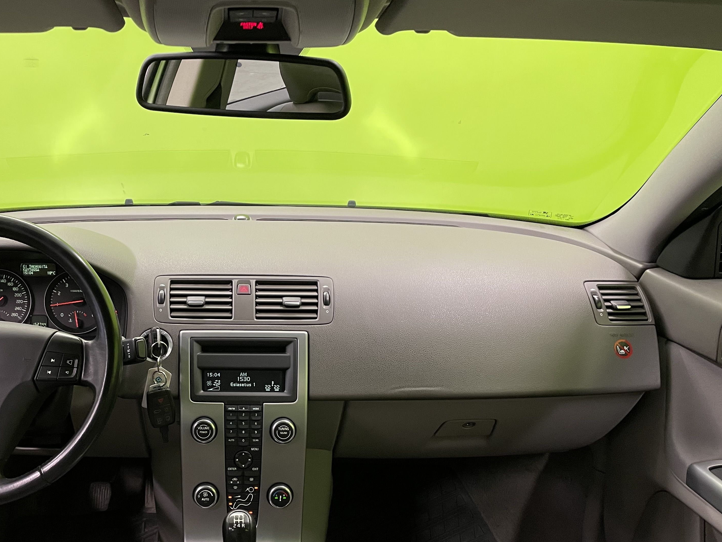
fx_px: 772
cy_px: 347
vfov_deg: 38.4
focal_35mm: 37
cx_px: 238
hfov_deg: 49.2
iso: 125
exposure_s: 1/50
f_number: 1.6
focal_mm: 4.2
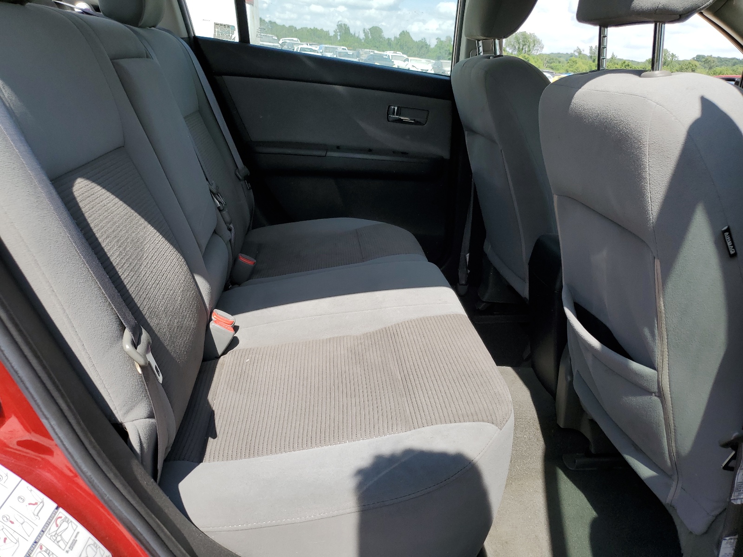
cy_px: 278
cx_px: 372
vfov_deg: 53.1
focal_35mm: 26
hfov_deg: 67.3
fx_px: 558
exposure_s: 1/1667
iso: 50
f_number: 1.5
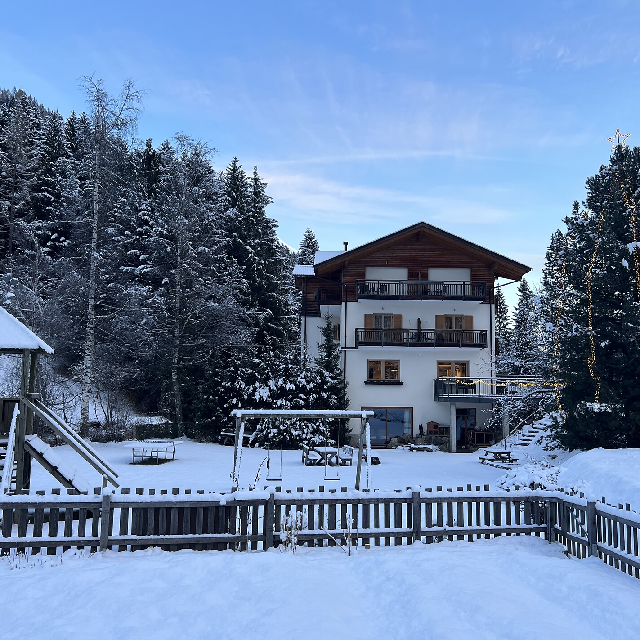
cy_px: 320
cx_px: 359
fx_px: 648
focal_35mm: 31
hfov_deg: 52.4
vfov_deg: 52.5
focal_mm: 5.7
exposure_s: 1/121
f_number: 1.5
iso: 64
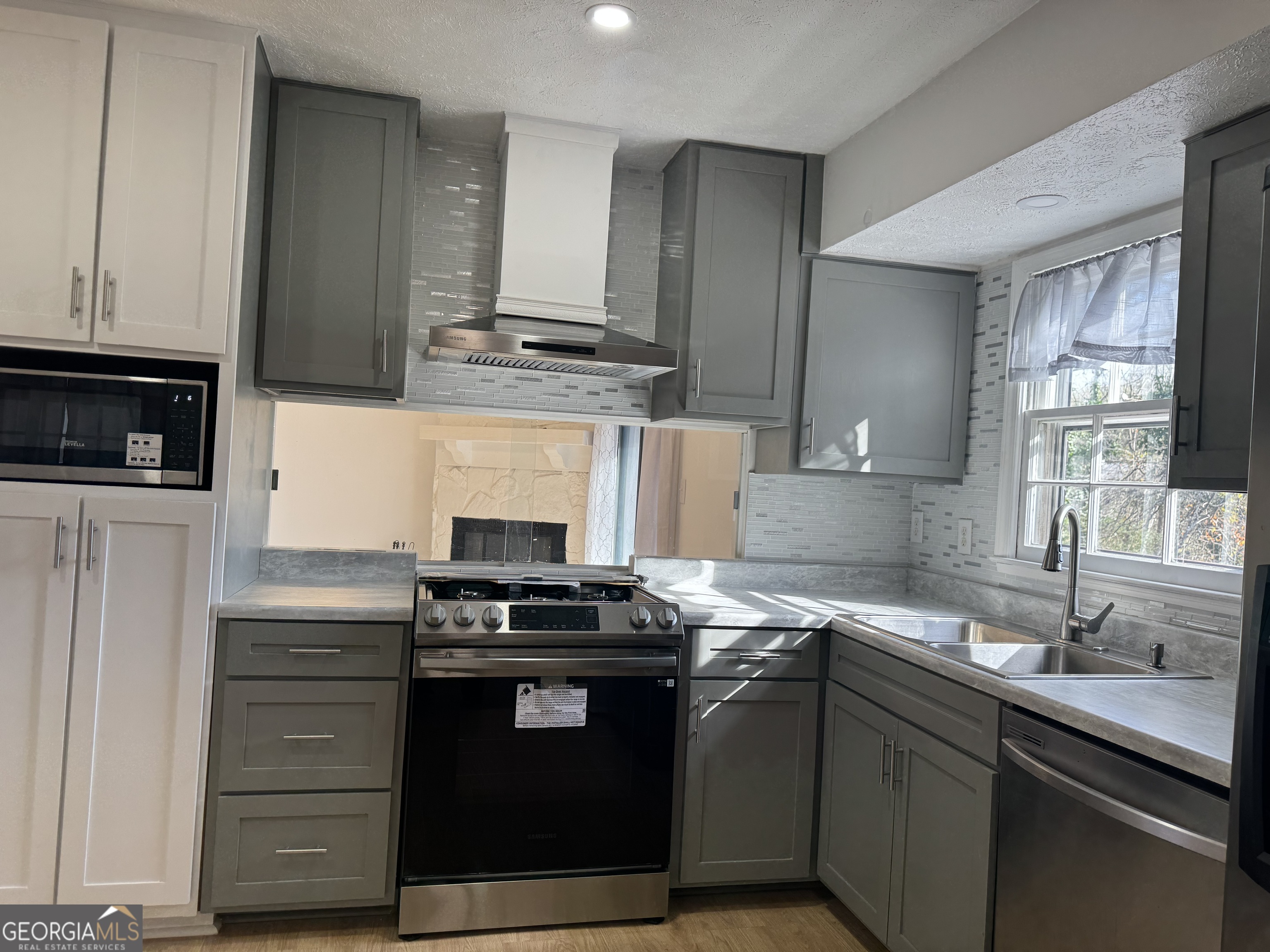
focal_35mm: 24
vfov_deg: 56.8
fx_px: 881
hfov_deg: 71.6
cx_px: 635
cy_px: 476
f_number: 1.78
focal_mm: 6.76
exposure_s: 1/120
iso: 80
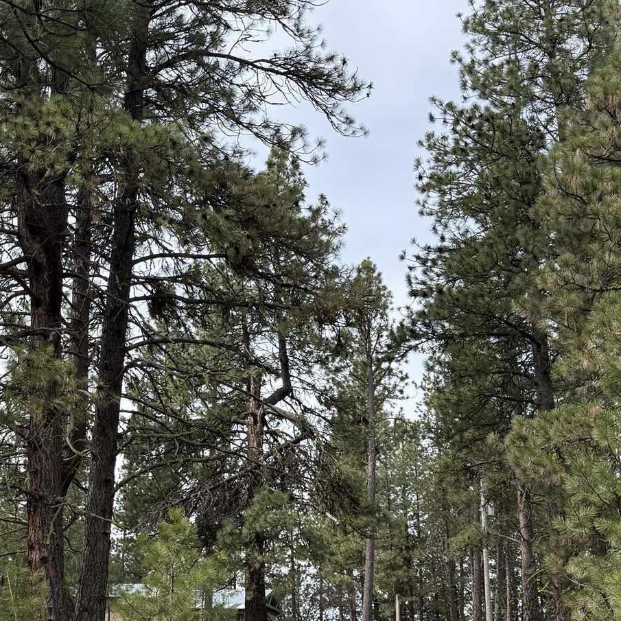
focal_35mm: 54
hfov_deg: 31.0
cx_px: 145
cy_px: 390
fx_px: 1096
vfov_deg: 31.5
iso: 100
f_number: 1.78
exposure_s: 1/2445
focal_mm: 6.76
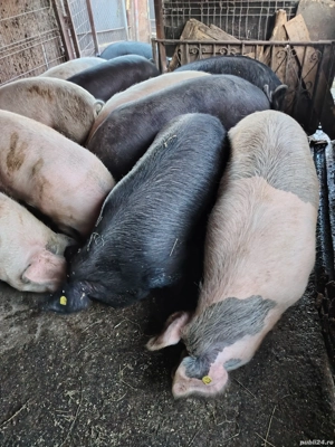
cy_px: 224
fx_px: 310
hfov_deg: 56.8
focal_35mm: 24
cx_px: 168
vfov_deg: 71.6
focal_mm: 5.25
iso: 1847
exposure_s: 1/100
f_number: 1.75
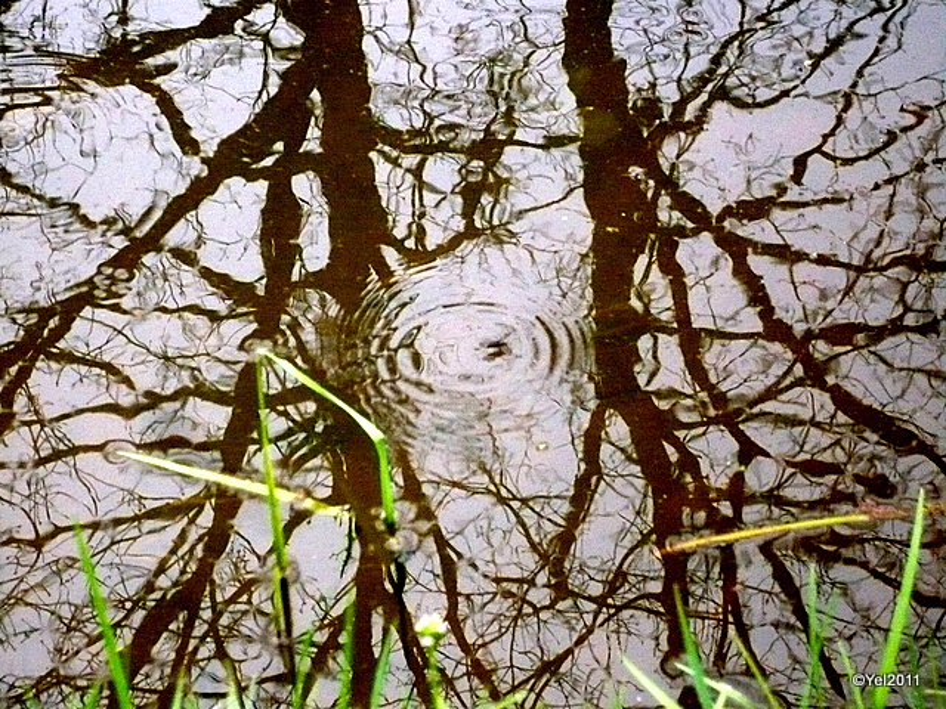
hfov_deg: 19.1
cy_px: 354
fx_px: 2815
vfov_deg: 14.4
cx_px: 473
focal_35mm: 103
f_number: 4.9
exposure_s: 1/200
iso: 800
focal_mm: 17
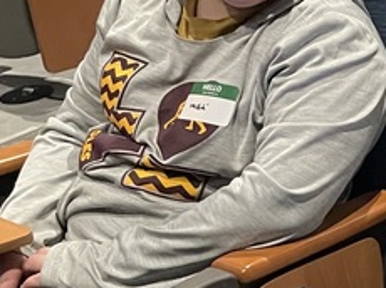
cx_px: 628
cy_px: 298
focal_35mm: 116
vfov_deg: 12.6
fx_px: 1292
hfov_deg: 15.3
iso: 640
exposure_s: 1/27
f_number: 1.6
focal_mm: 4.2
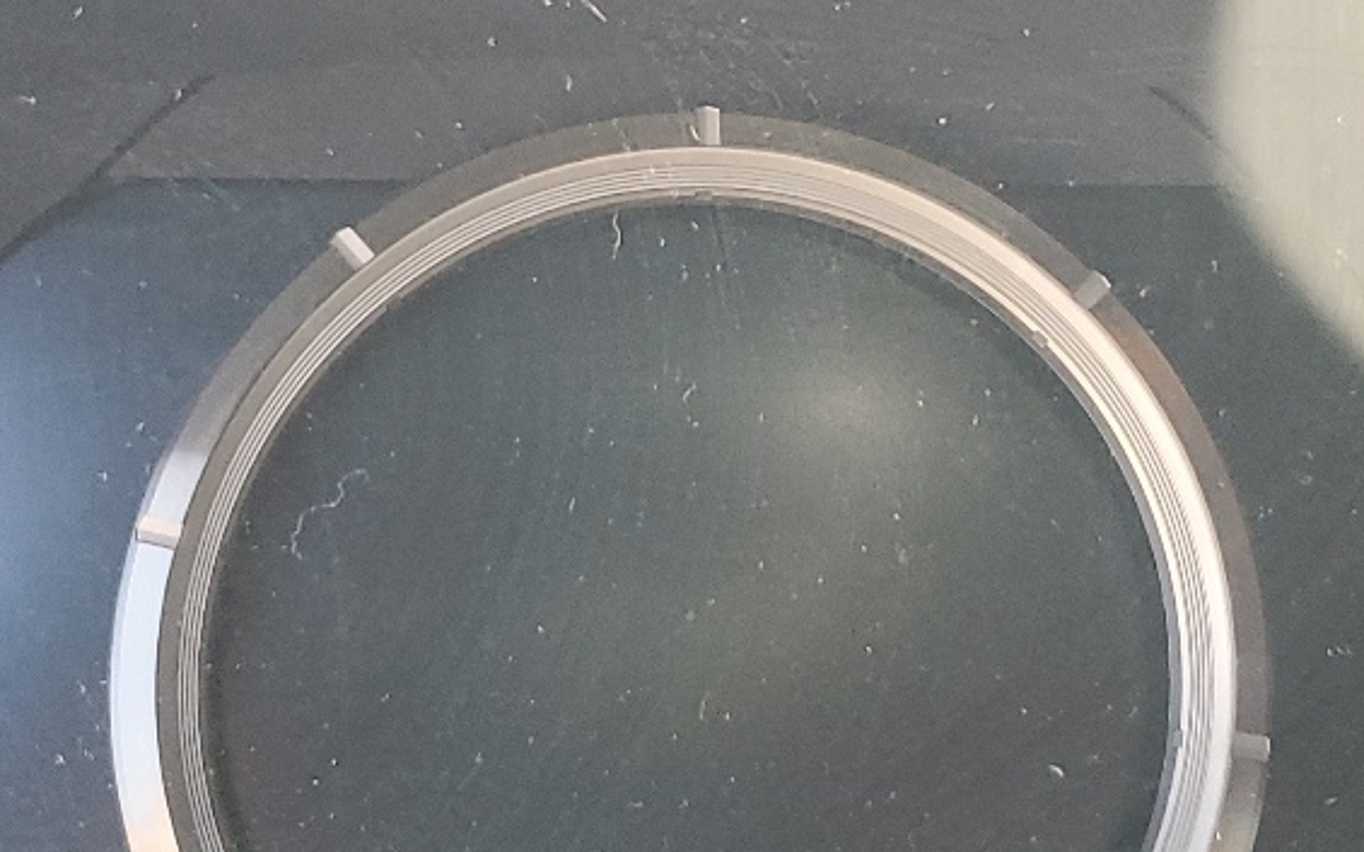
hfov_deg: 26.3
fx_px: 2899
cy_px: 391
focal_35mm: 78
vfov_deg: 16.7
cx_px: 893
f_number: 1.5
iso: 177
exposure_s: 1/60.2
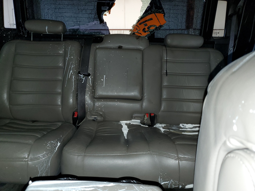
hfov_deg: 67.3
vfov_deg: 53.1
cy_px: 96
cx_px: 128
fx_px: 192
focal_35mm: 26
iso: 98
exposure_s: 1/24
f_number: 1.5
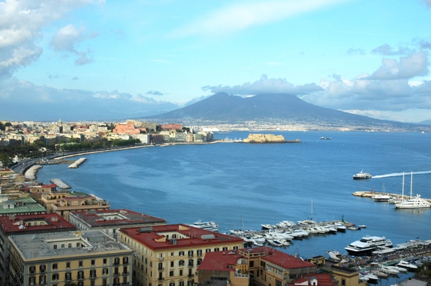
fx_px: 544
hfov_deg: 43.2
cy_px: 138
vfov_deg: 29.4
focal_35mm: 46
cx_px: 210
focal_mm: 29
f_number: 10
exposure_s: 1/200
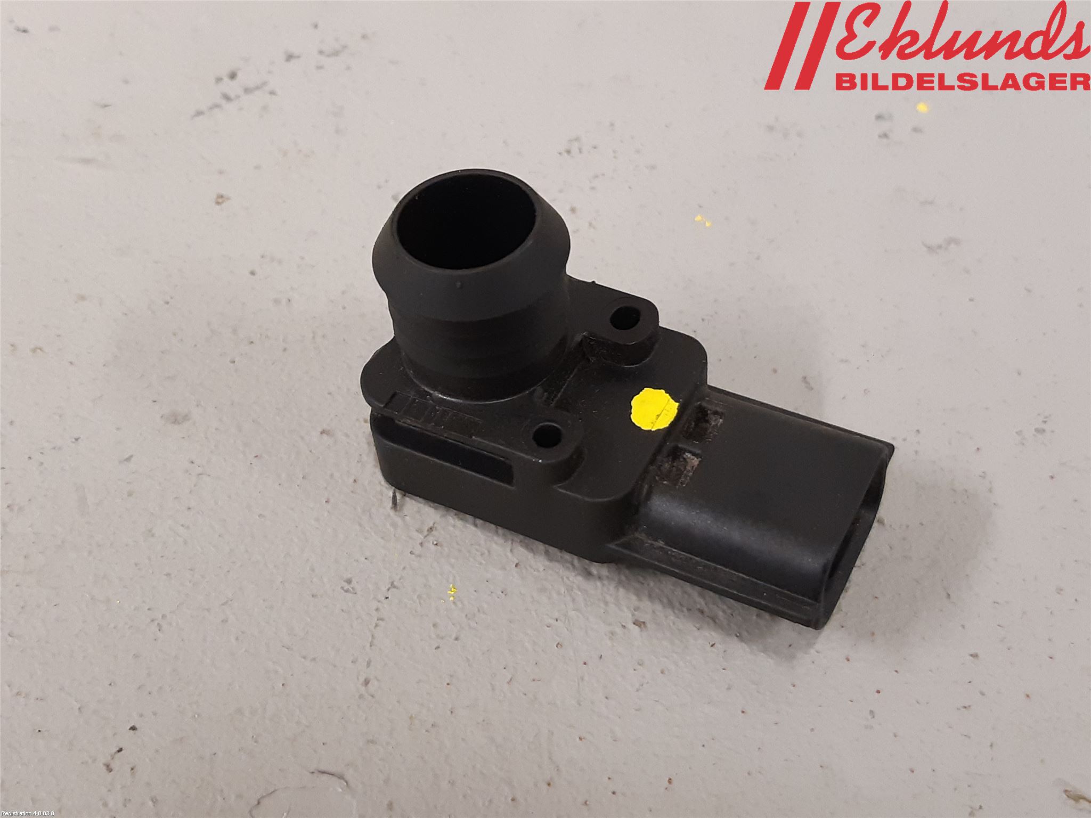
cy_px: 409
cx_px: 546
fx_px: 819
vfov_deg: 53.1
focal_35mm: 26
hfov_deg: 67.3
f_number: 1.7
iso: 200
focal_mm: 3.93
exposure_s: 1/50
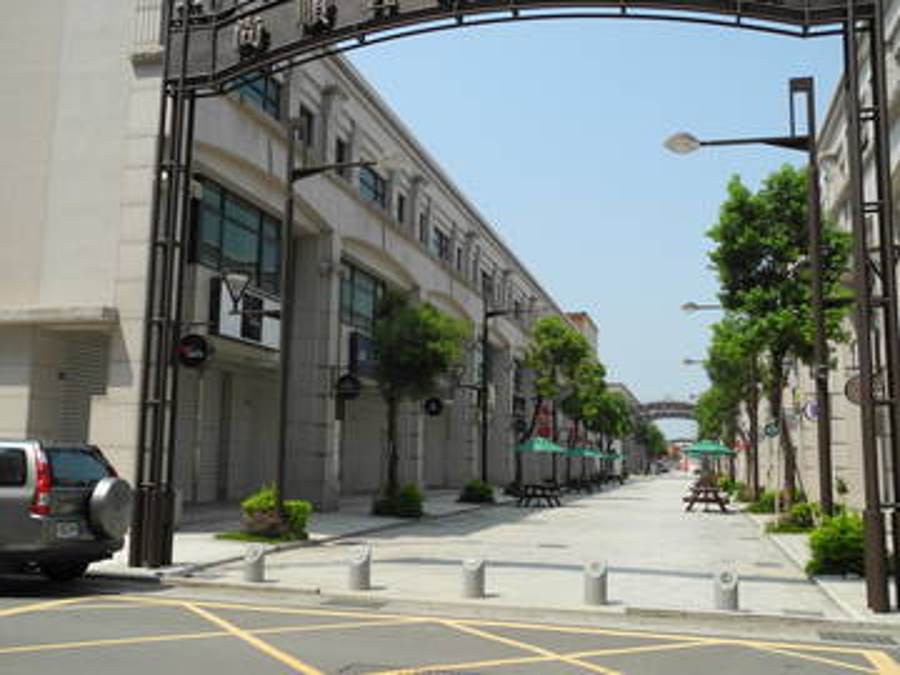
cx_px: 450
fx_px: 910
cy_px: 338
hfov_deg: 52.6
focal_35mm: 35
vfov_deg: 40.7
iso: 100
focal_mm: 7.4
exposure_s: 1/800
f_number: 4
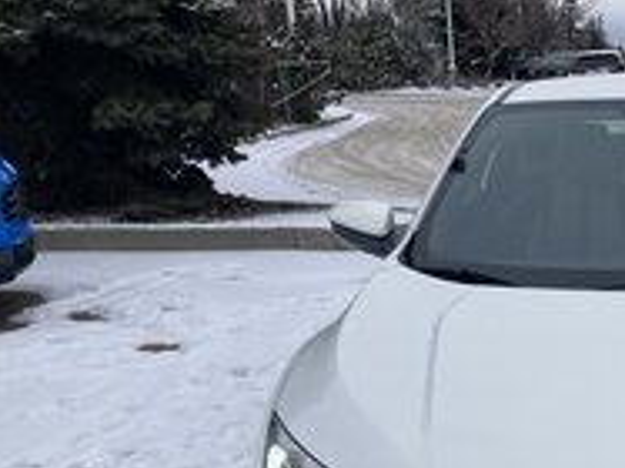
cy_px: 470
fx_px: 1137
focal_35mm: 63
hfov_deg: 27.9
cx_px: 699
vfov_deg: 22.4
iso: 20
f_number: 1.8
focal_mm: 3.99
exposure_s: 1/883
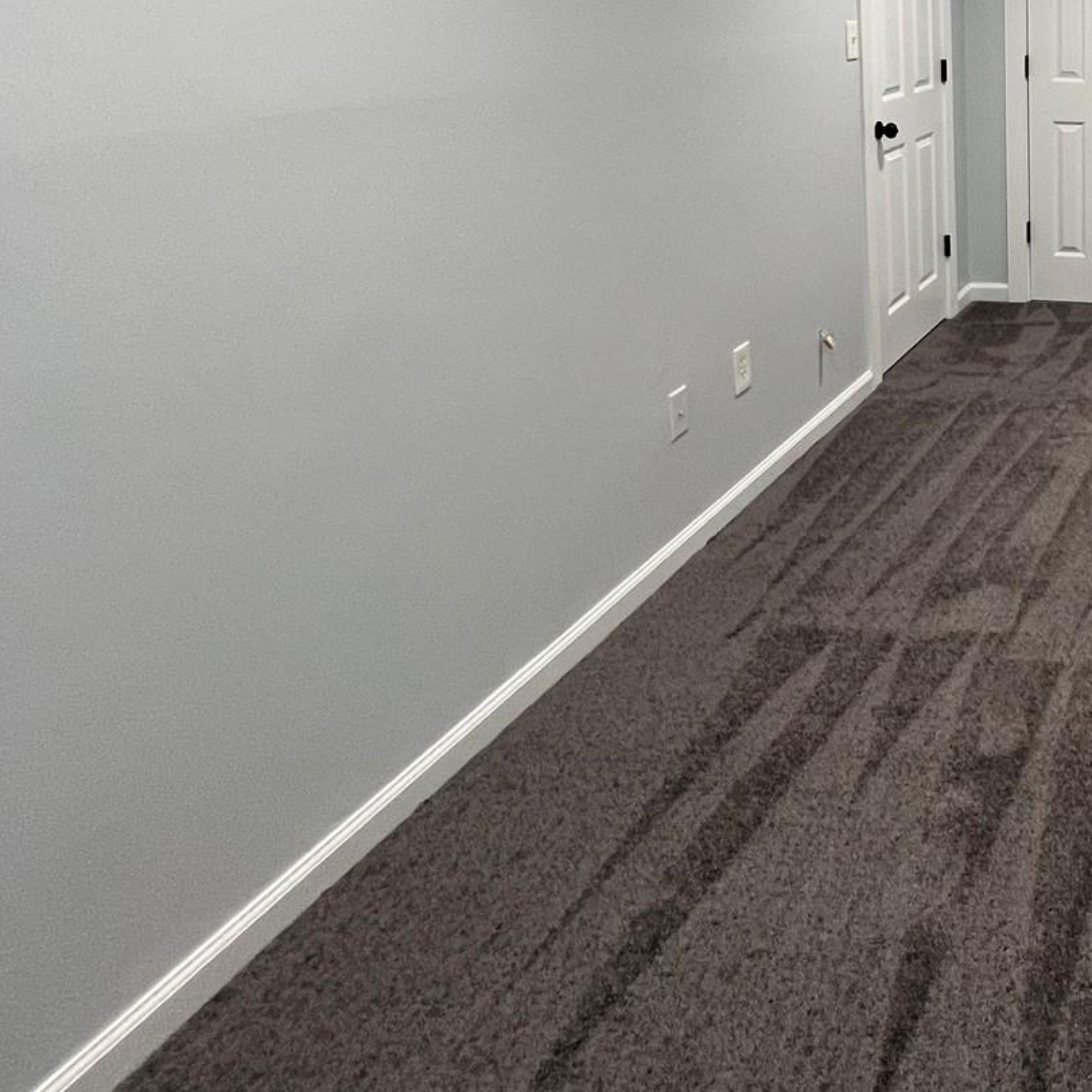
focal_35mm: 29
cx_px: 1264
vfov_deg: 50.5
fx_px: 1035
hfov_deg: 41.2
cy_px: 148
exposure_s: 1/60
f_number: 1.8
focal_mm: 1.57
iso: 200
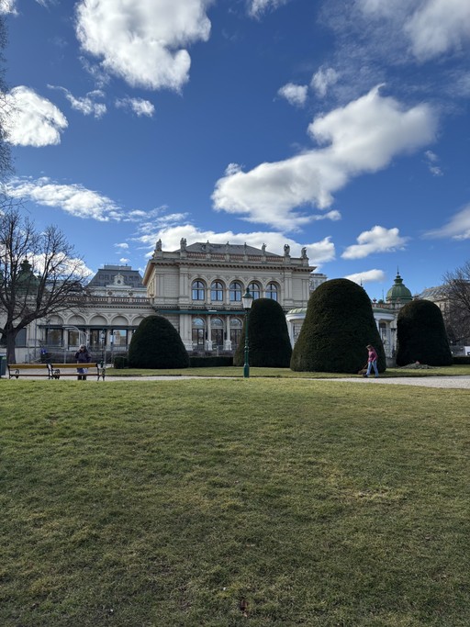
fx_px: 471
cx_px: 235
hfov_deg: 53.0
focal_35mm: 26
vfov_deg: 67.3
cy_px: 314
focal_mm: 5.96
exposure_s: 1/3106
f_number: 1.6
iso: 50
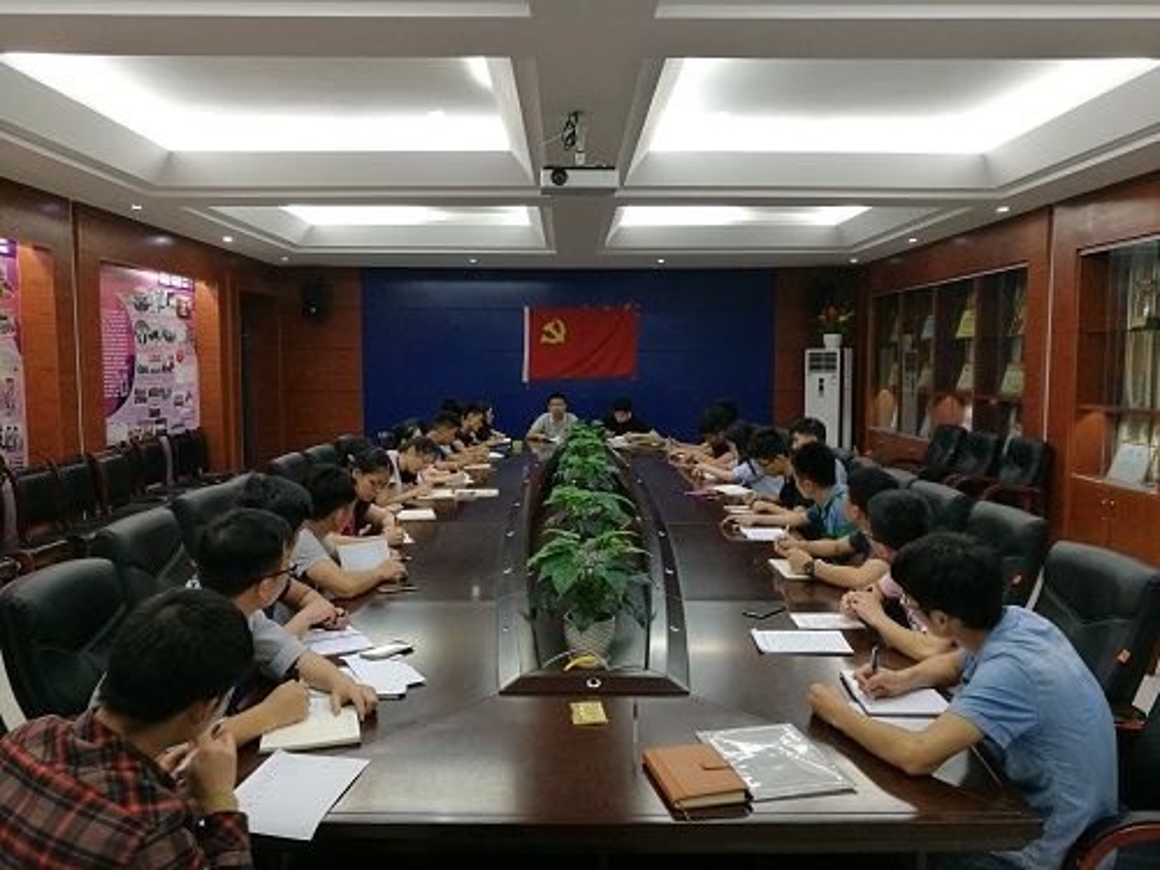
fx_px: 905
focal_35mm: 27
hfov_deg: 65.3
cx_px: 580
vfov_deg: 51.4
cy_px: 435
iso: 160
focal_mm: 4.5
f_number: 2.2
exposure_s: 1/33.3
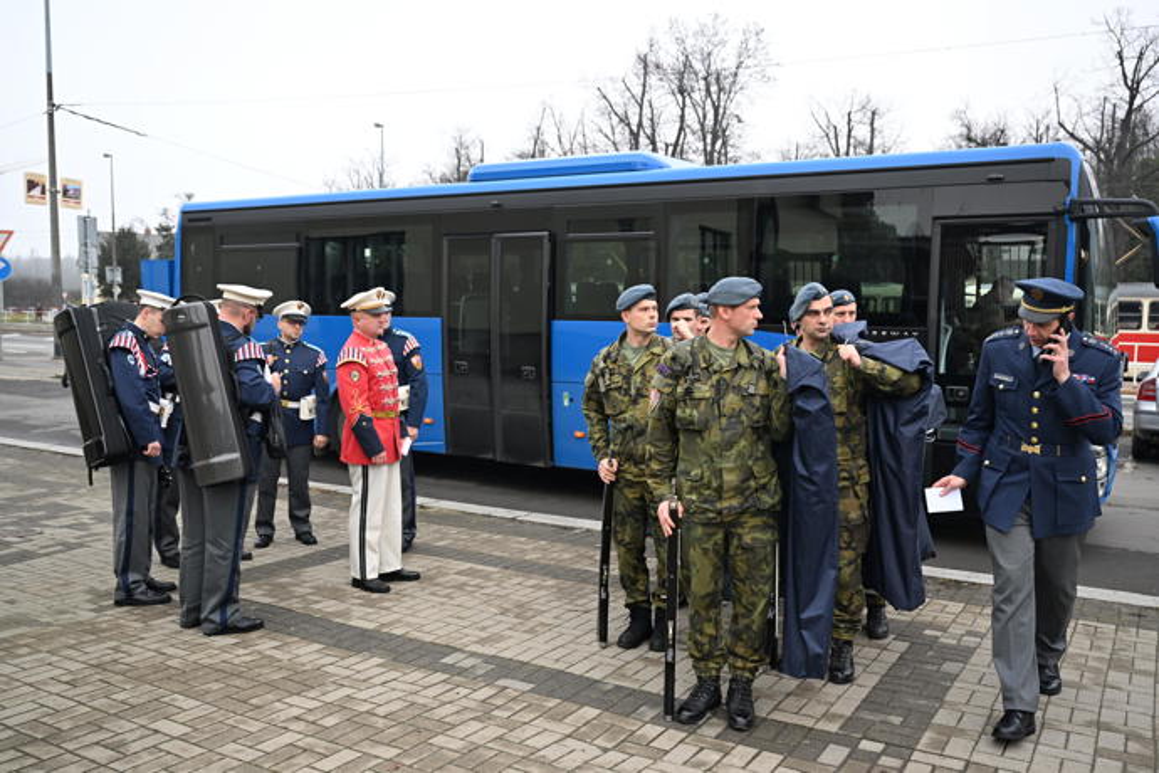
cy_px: 386
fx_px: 982
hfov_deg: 61.1
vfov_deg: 43.0
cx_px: 580
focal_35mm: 30
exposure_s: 1/640
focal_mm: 30.5
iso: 800
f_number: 4
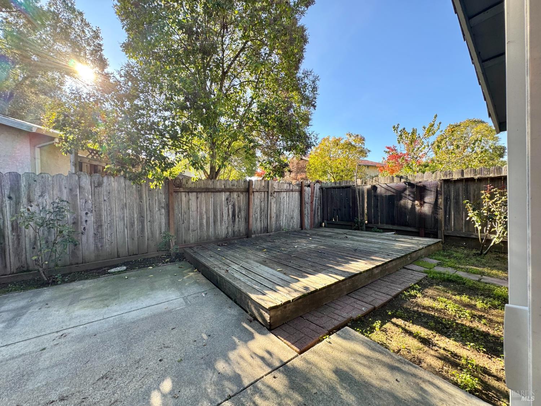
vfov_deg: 85.7
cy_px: 203
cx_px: 270
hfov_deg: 102.1
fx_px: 219
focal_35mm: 14
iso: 40
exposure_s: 1/139
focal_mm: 2.22
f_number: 2.2
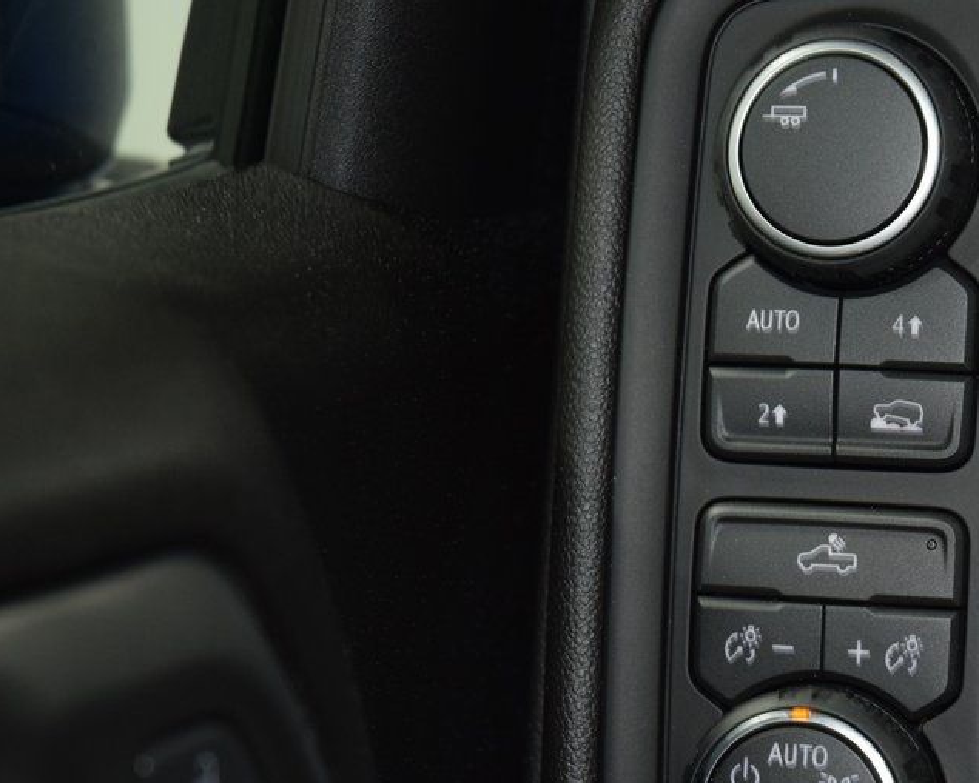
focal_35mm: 118
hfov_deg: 16.2
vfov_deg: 13.1
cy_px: 500
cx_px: 785
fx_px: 3419
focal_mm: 52
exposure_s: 1/25
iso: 1000
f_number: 4.5
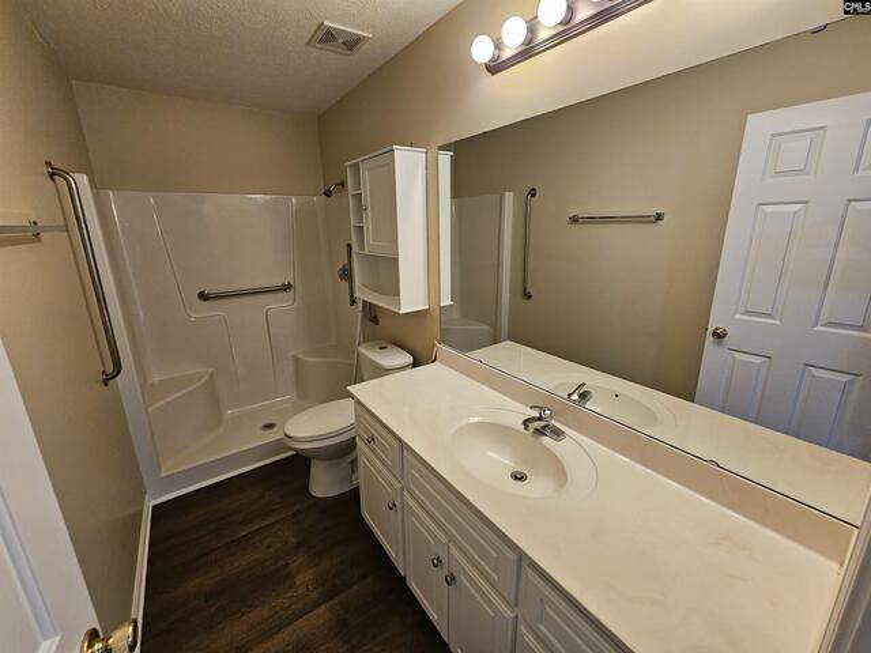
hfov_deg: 106.2
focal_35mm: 13
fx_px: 327
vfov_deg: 89.9
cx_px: 436
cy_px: 326
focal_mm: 2.2
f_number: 2.2
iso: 200
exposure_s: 1/60
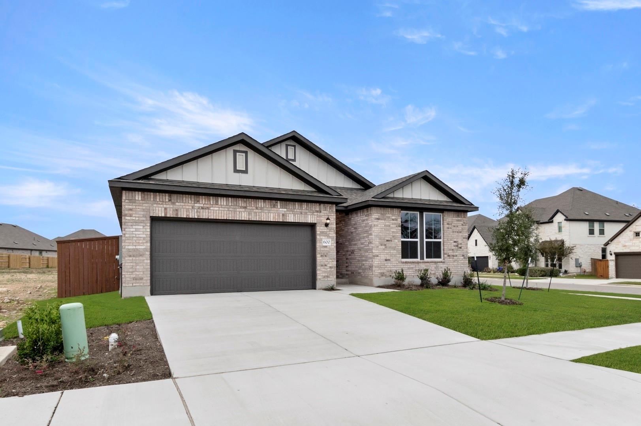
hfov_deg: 81.2
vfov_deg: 59.4
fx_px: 374
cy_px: 213
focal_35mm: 21
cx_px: 320
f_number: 8
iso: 400
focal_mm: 14
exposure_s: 1/250
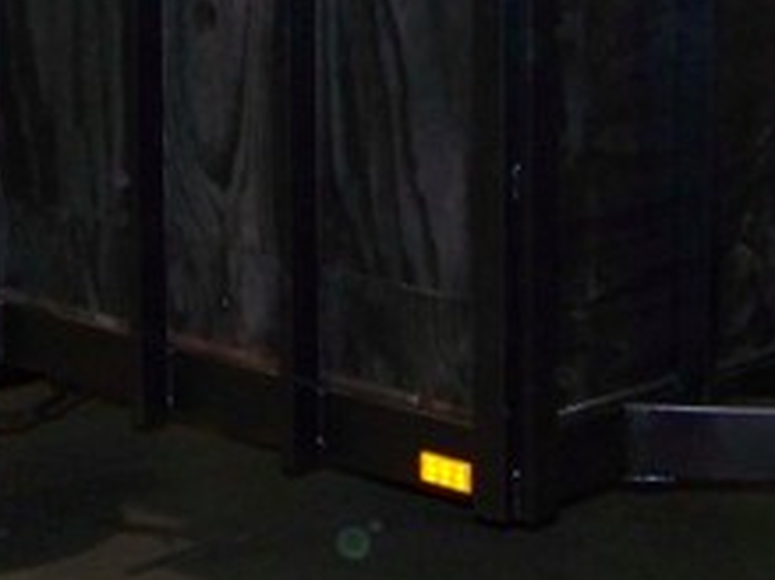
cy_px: -5
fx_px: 2573
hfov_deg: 17.0
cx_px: 626
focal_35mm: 115
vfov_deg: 12.7
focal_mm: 5.85
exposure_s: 1/30
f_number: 2.8
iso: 200
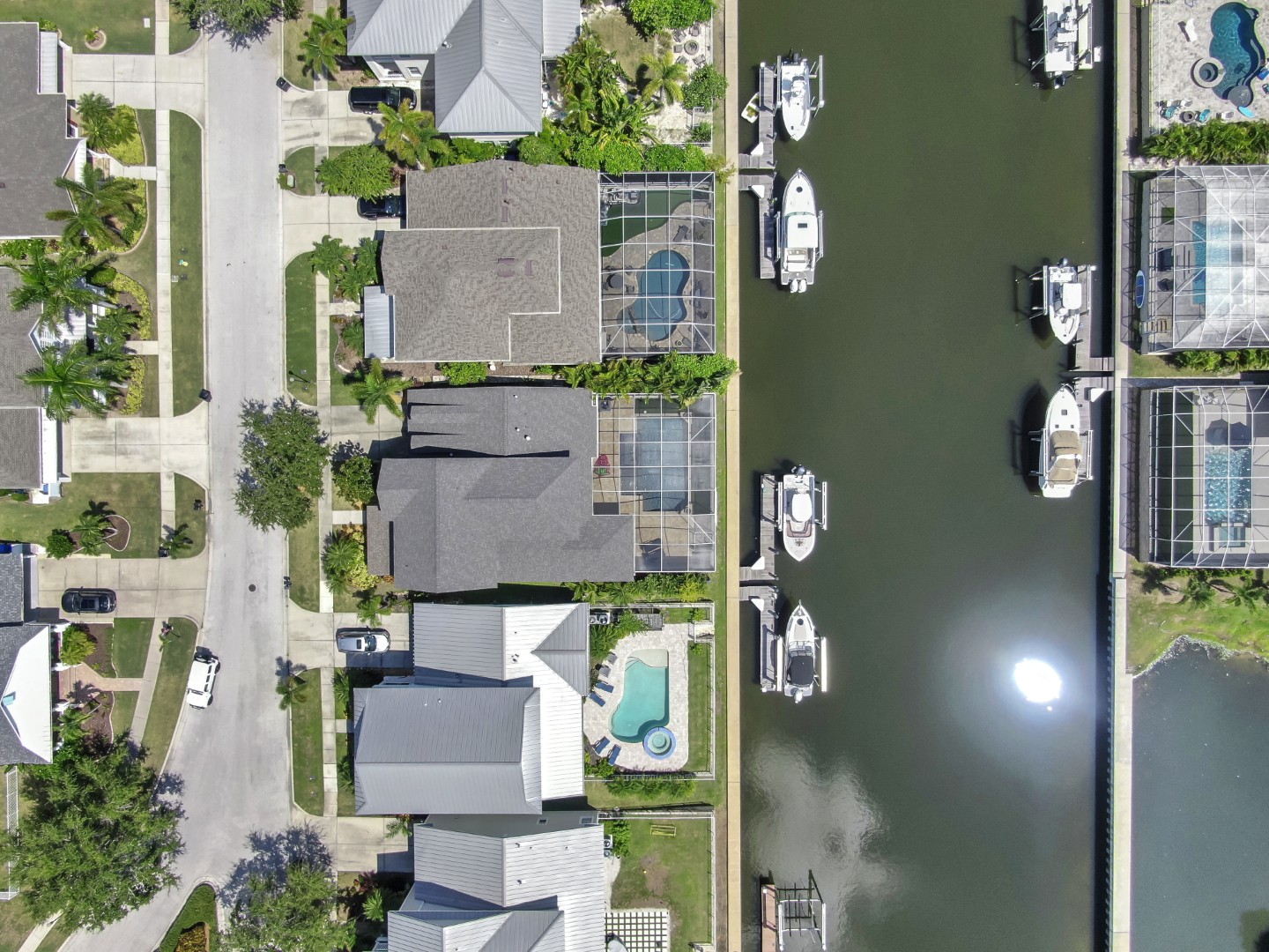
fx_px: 880
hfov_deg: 71.6
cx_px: 634
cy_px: 476
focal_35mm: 24
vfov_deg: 56.8
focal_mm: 4.39
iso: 100
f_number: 2.8
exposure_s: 1/1250
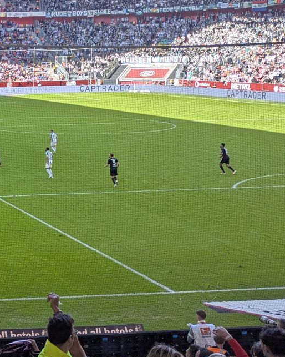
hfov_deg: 17.9
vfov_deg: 26.1
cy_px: 169
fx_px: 770
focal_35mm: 73
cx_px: -184
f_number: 1.85
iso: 34
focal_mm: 6.81
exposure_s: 1/488
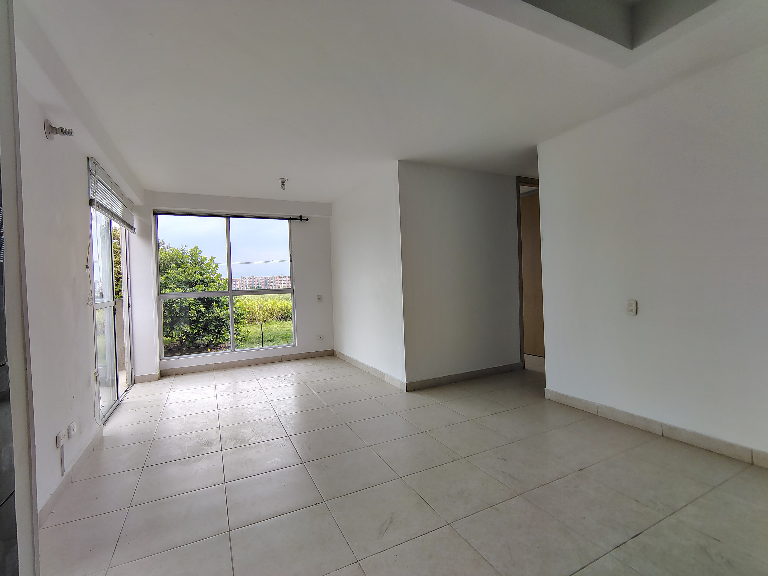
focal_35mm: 16
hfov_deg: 94.5
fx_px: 355
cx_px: 384
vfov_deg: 78.1
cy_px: 288
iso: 100
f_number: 2.2
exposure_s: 1/203
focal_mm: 2.13
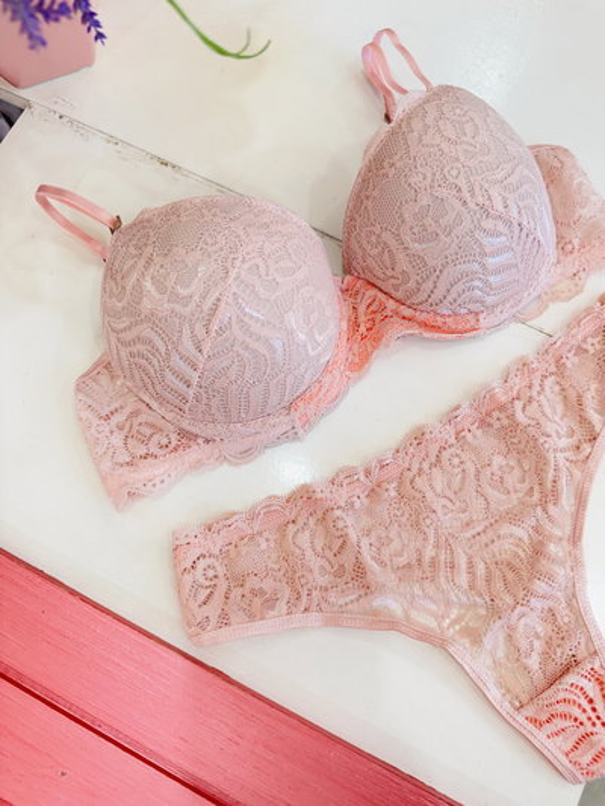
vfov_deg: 71.6
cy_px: 403
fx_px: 559
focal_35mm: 24
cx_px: 302
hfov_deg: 56.8
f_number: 1.78
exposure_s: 1/100
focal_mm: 6.76
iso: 64
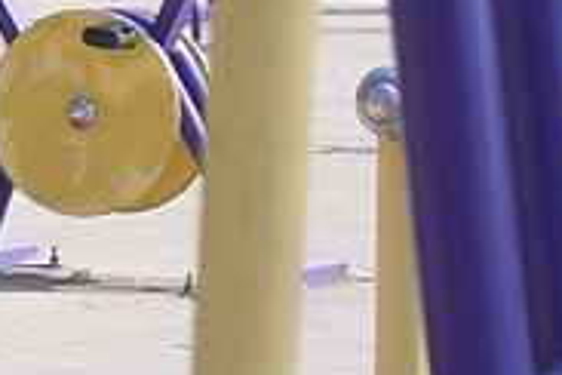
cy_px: -629
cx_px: -203
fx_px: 5822
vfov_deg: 3.6
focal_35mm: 373
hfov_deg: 5.5
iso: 160
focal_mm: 35
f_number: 5.6
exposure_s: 1/1000
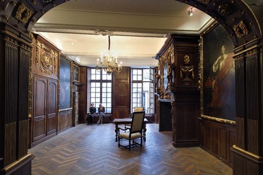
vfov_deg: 67.4
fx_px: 131
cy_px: 88
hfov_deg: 90.0
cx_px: 132
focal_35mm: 18
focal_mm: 18
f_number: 7.1
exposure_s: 1/40
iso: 1600
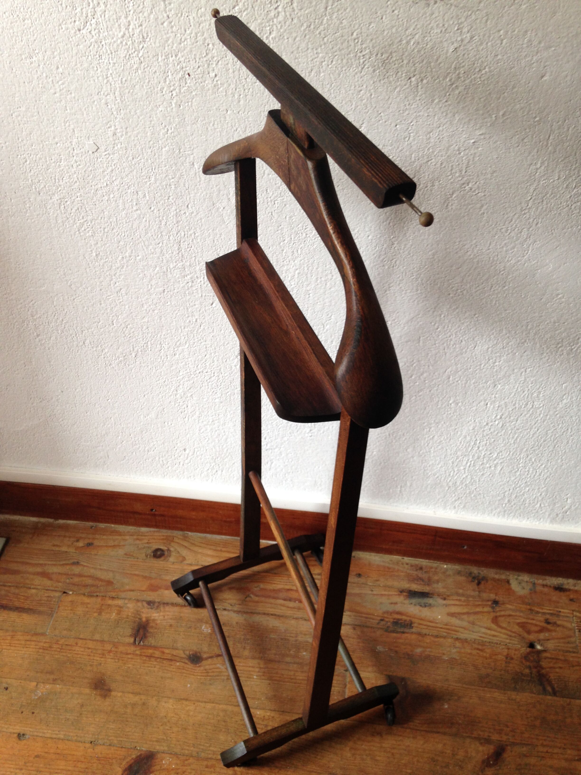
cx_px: 290
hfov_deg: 42.9
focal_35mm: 33
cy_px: 388
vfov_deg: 55.4
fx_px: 739
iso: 64
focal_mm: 4.12
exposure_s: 1/20
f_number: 2.4
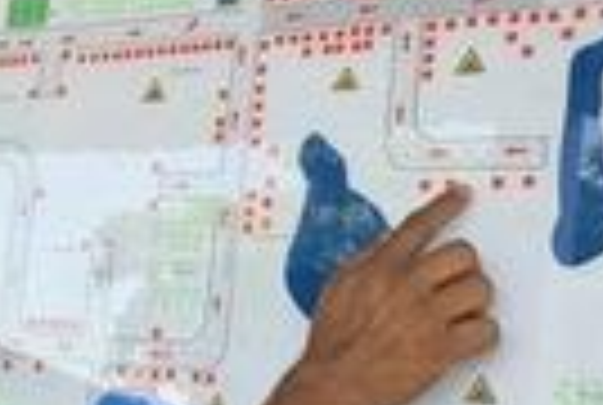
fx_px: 1494
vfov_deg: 15.4
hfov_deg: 22.4
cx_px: 94
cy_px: 196
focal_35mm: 89
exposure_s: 1/180
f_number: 1.7
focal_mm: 6.3
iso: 40
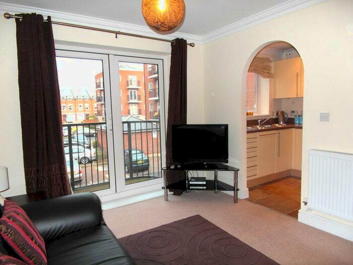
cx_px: 176
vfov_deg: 58.9
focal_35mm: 23
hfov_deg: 73.9
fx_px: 235
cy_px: 132
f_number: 2.8
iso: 120
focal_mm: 4.1
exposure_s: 1/45
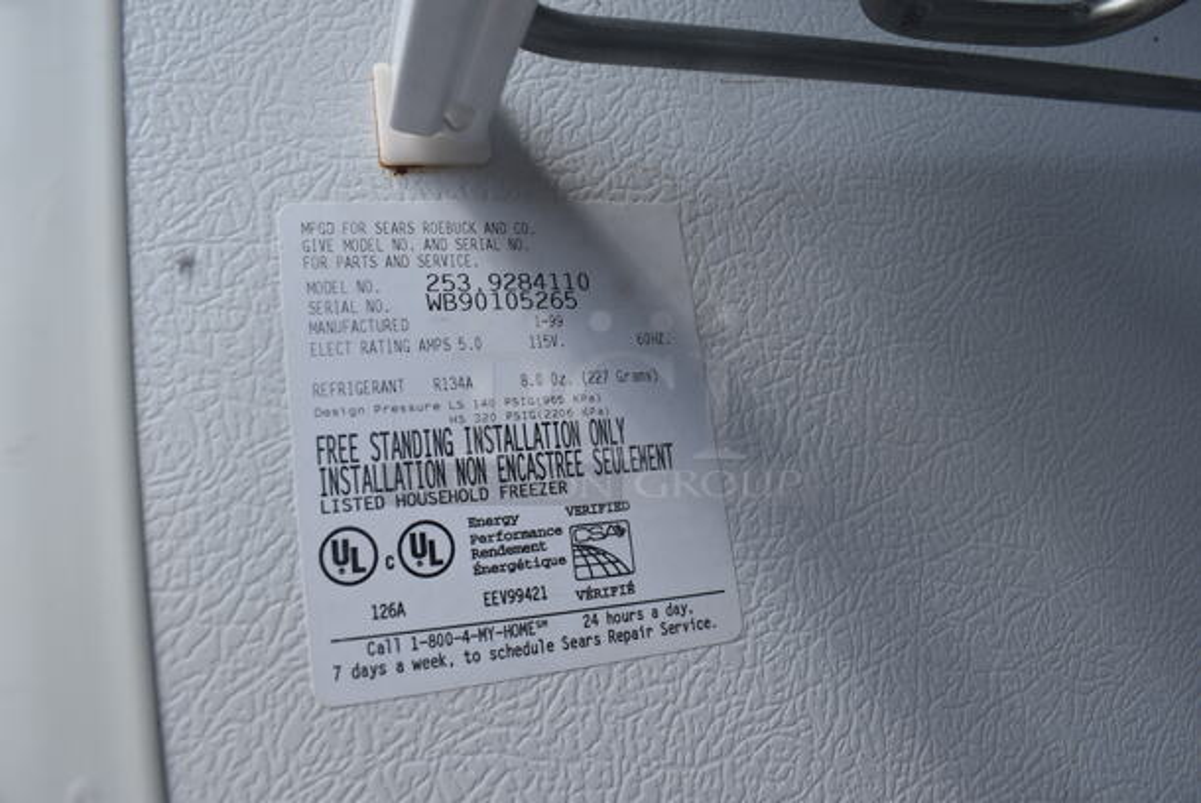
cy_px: 402
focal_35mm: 27
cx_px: 600
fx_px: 902
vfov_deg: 48.0
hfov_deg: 67.3
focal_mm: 18
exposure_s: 1/250
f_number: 8
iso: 160
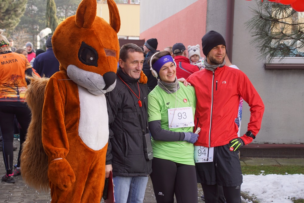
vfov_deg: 18.2
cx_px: 152
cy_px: 102
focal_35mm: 75
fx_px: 633
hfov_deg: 27.0
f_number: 5
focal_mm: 50
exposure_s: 1/160
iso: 250
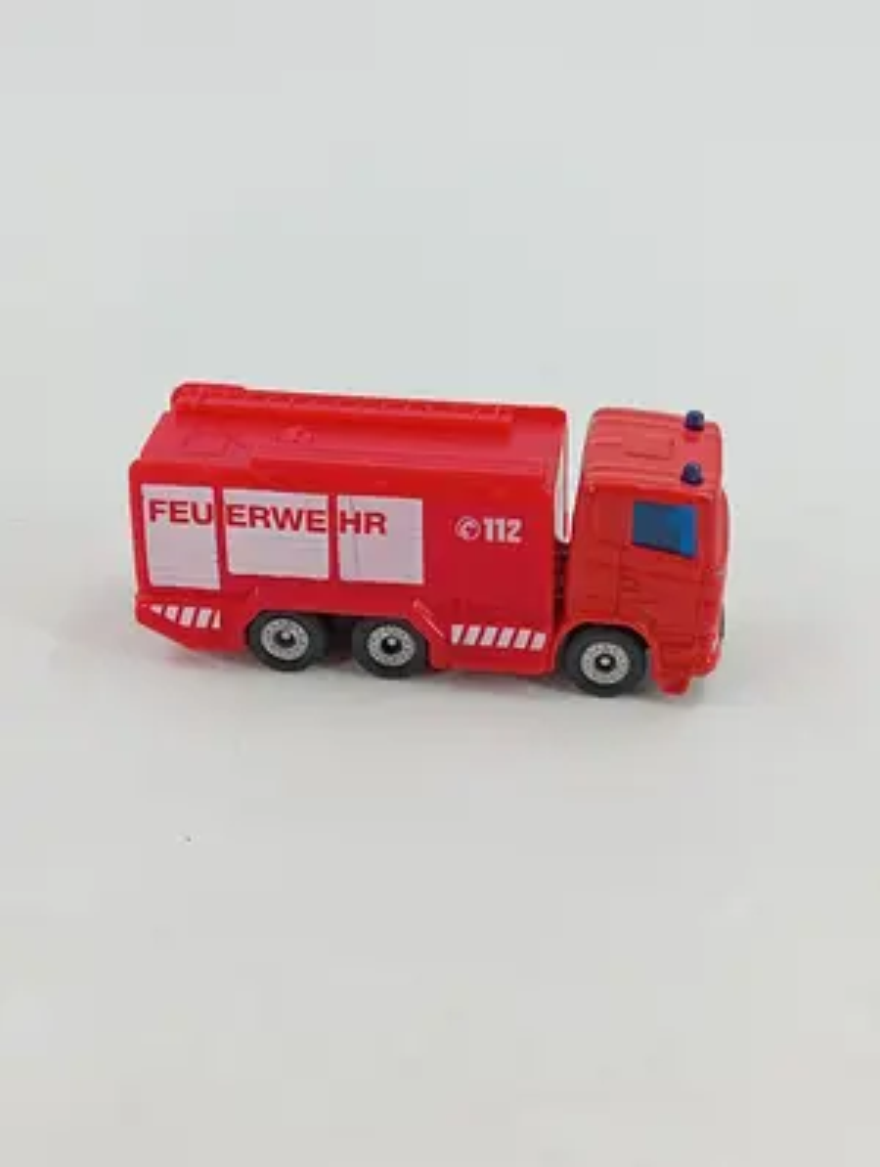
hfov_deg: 49.9
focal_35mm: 28
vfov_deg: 63.4
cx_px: 440
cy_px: 584
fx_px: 946
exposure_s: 1/100
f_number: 1.8
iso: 82
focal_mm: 4.22
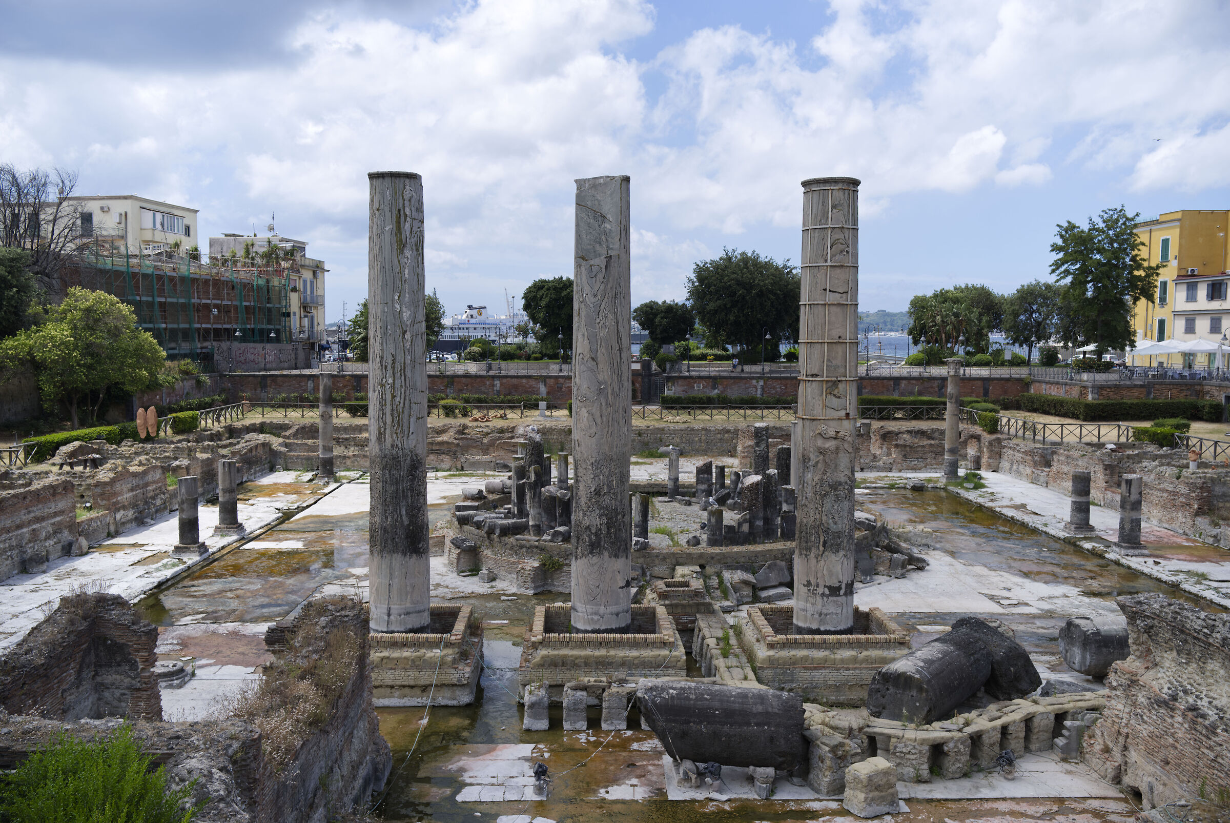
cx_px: 615
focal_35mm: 31
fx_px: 1060
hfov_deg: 60.2
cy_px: 412
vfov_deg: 42.4
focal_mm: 31
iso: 100
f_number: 8
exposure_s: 1/250
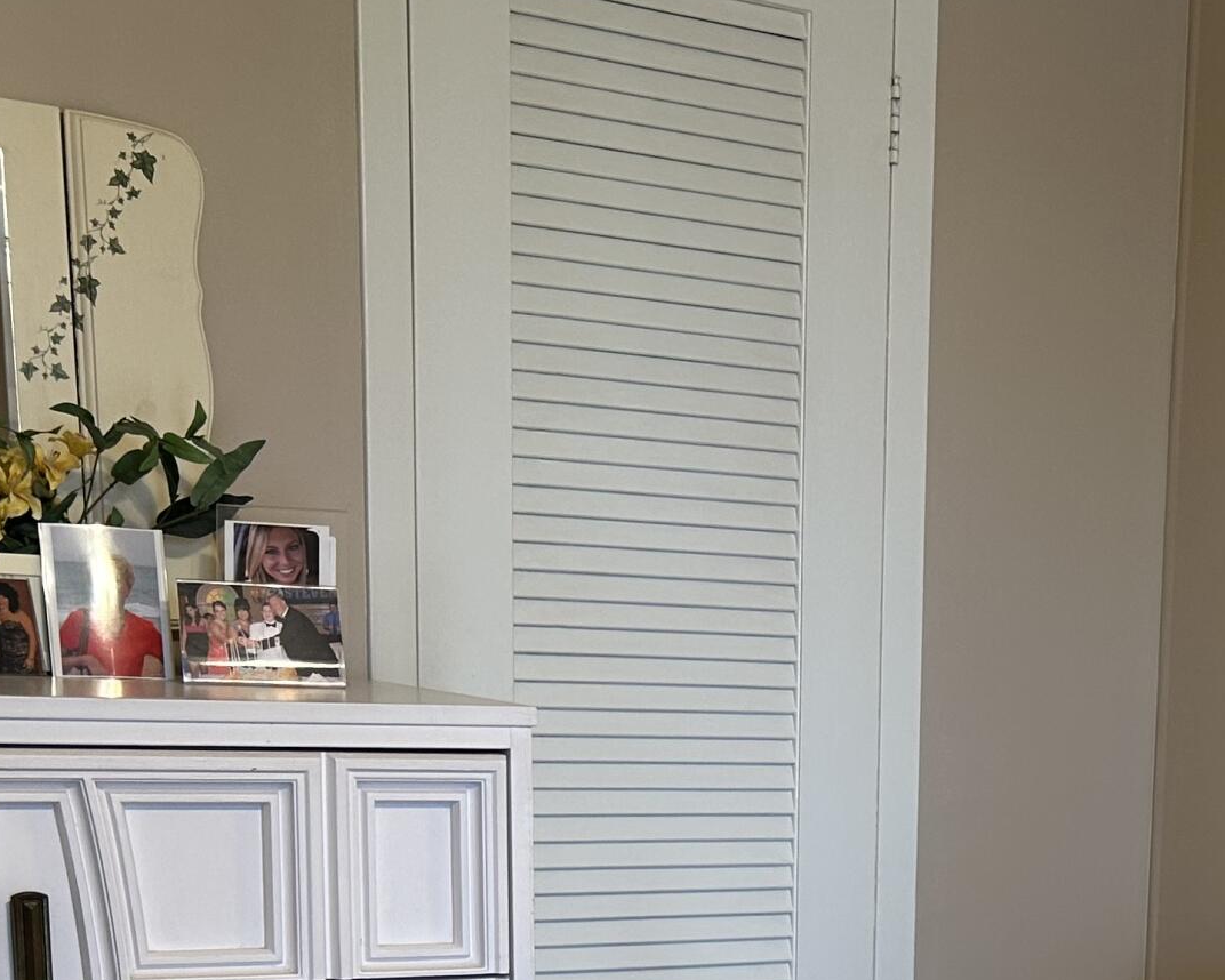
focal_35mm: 71
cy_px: 1165
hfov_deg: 25.4
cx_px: 1226
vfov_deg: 20.2
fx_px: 2575
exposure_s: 1/60
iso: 64
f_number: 1.5
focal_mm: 5.7
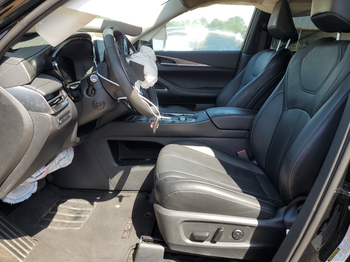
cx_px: 175
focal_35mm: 26
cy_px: 131
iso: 50
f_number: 1.5
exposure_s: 1/526
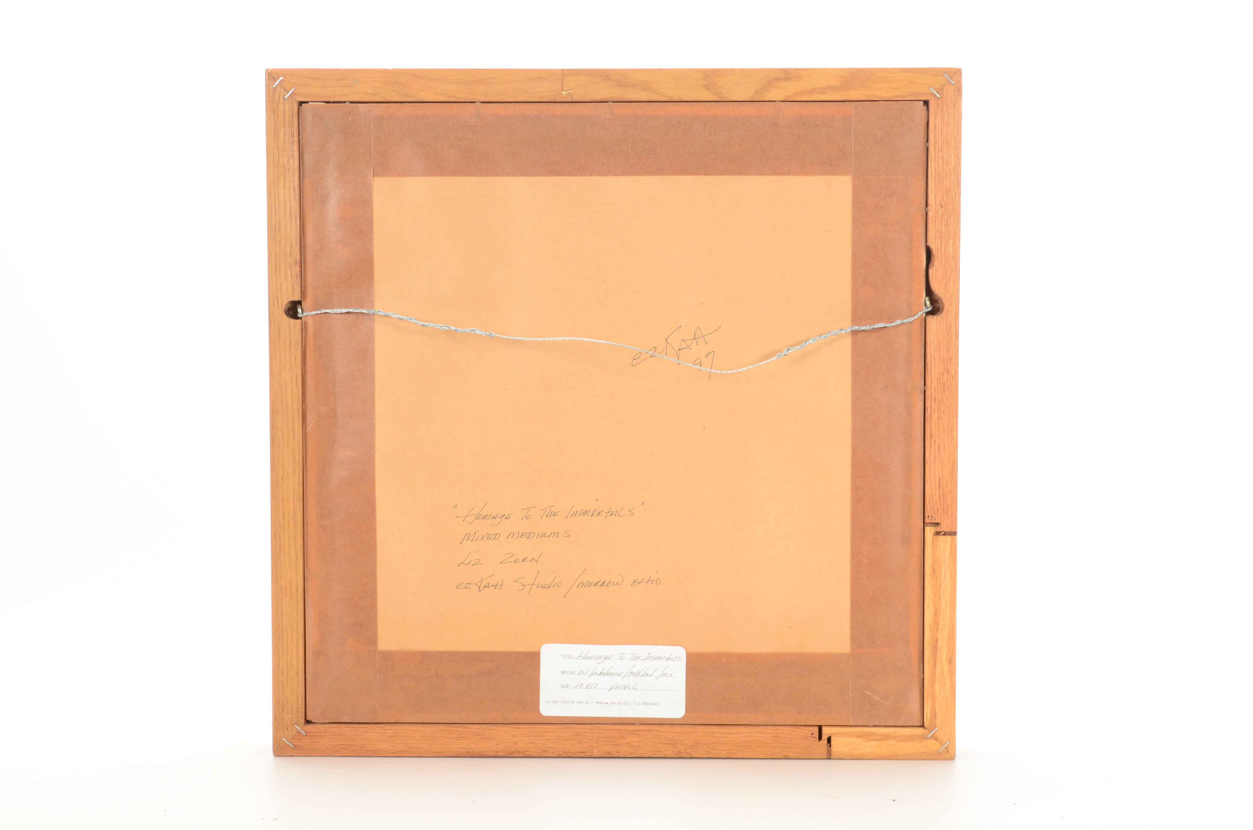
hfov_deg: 28.1
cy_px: 415
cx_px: 626
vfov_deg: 18.8
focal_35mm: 72
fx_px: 2501
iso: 400
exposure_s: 1/160
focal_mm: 48
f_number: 18
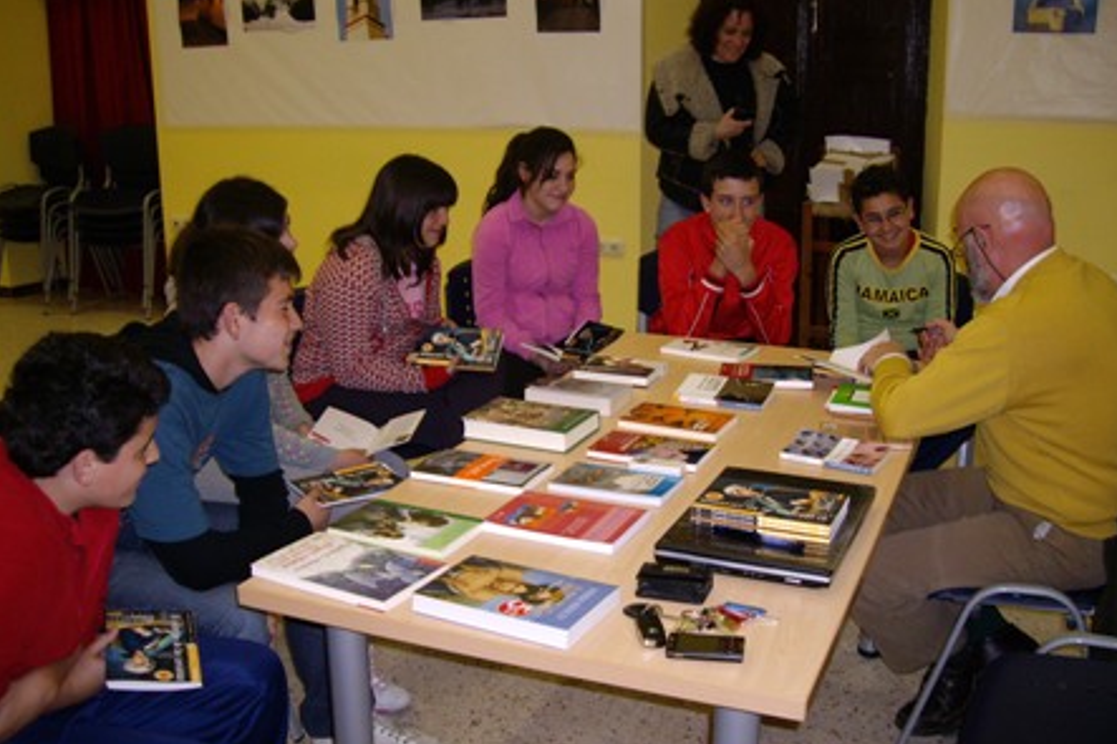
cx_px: 562
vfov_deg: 33.4
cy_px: 363
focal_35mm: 40
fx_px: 1241
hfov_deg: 48.5
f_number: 2.7
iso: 200
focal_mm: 6.2
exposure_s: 1/40
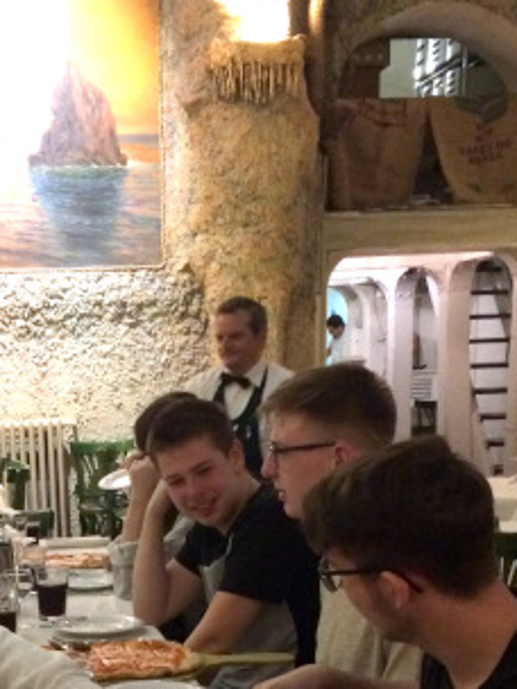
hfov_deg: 23.6
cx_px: 86
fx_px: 1215
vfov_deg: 30.1
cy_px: 637
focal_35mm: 61
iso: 320
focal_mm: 4.15
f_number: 2.2
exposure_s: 1/33
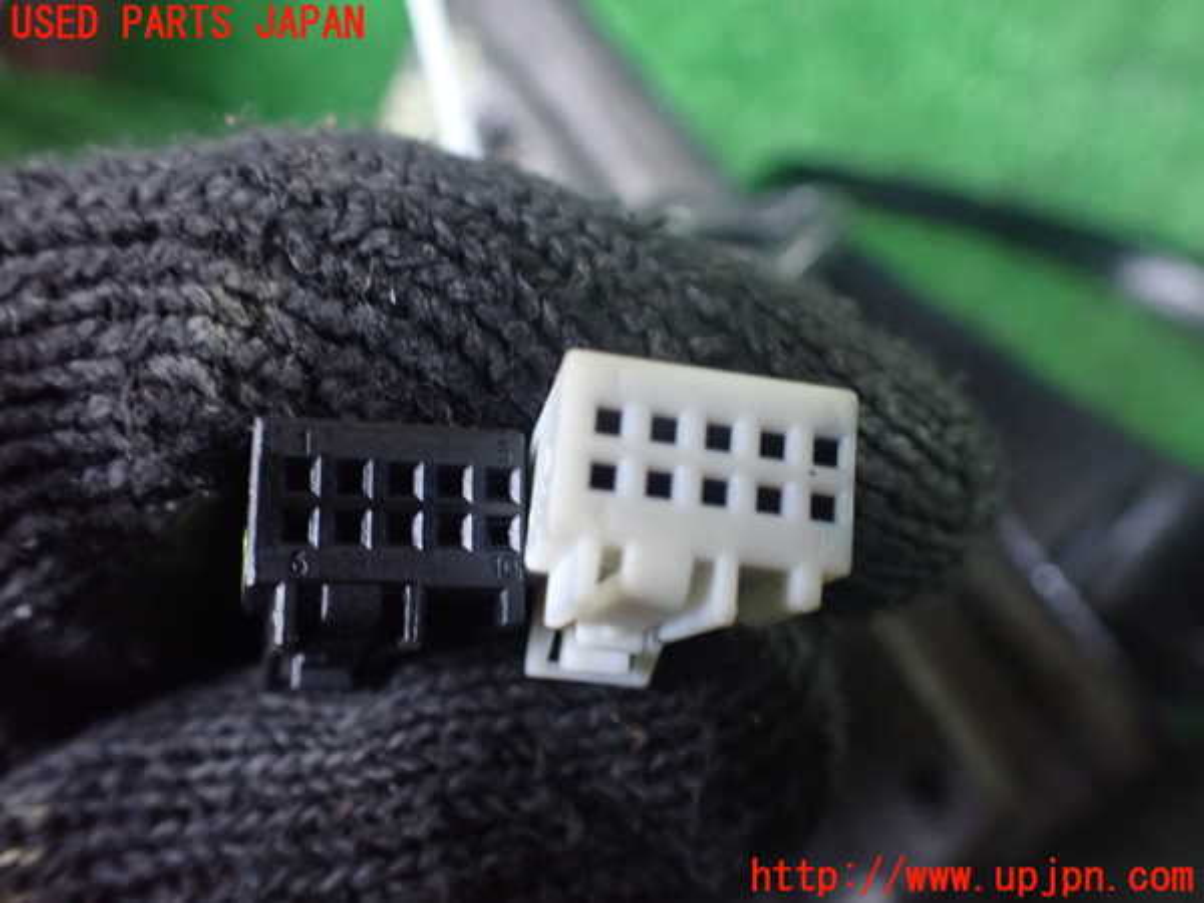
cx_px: 602
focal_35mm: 30
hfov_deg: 60.0
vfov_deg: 46.8
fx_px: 1043
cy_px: 452
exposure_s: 1/30
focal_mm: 5.4
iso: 1250
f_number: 2.3
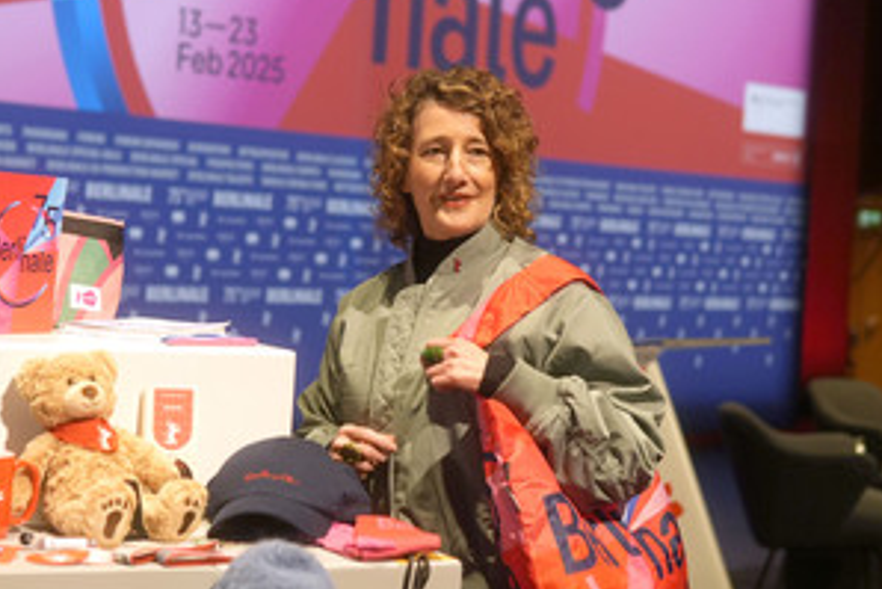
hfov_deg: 29.6
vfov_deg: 20.0
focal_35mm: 68
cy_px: 234
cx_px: 371
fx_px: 1667
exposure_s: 1/400
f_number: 2
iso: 640
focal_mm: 30
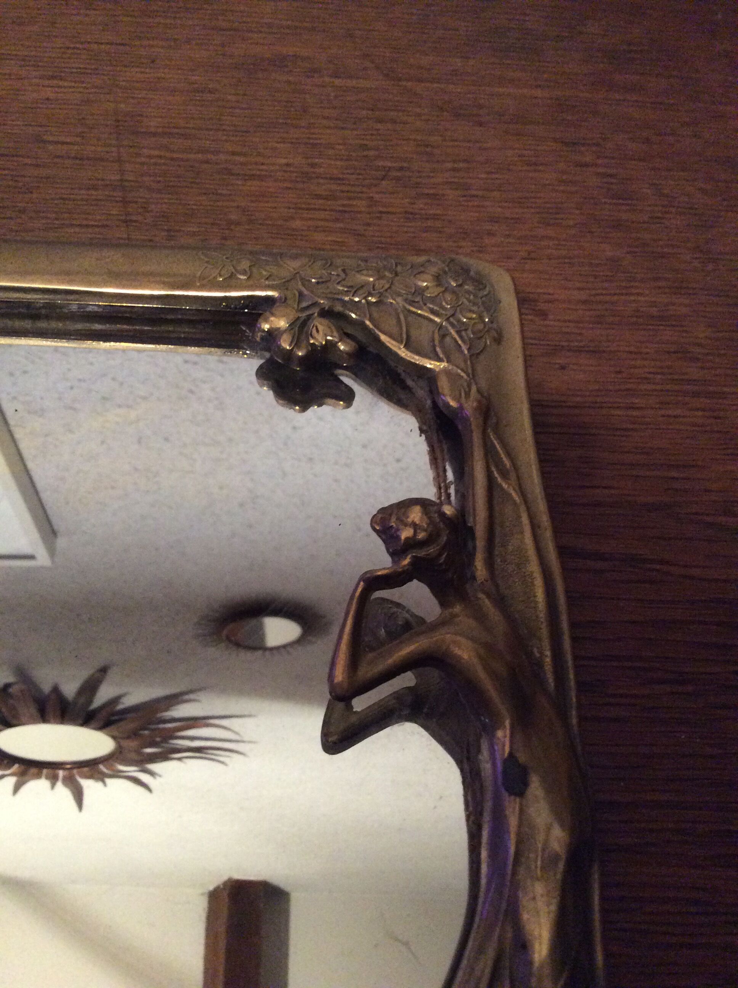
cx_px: 369
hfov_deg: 44.1
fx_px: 912
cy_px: 494
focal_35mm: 32
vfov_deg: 56.9
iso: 320
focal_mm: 3.3
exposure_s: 1/25
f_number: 2.4
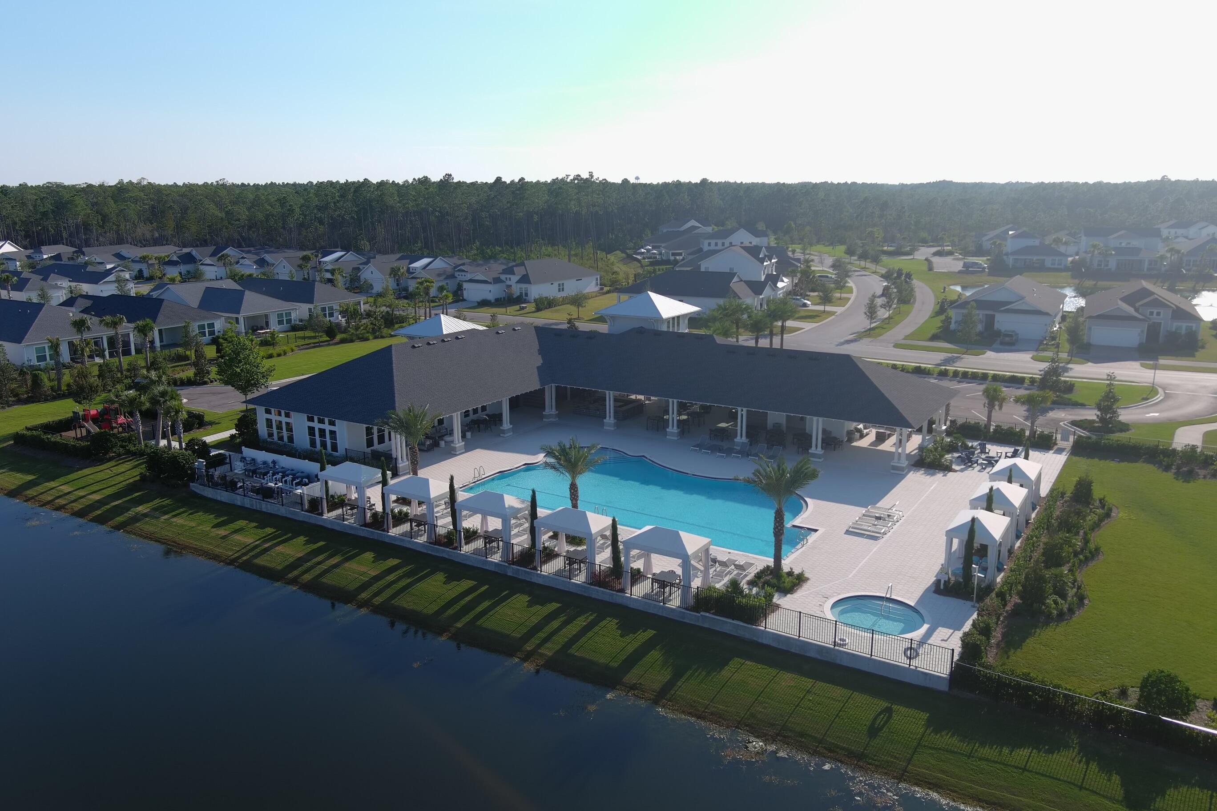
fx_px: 980
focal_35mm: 29
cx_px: 608
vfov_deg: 45.0
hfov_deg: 63.7
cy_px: 406
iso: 100
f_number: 2.8
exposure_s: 1/1250
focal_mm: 10.08
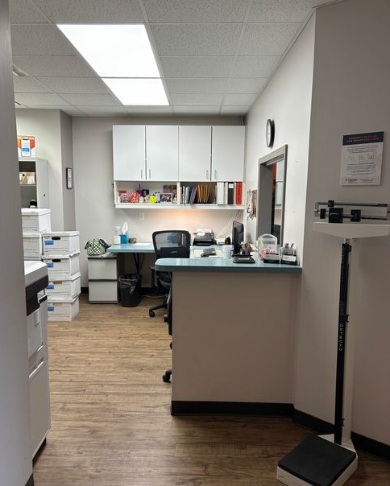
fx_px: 404
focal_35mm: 28
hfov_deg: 51.6
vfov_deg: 62.2
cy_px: 247
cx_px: 190
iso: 64
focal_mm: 5.96
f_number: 1.6
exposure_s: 1/60
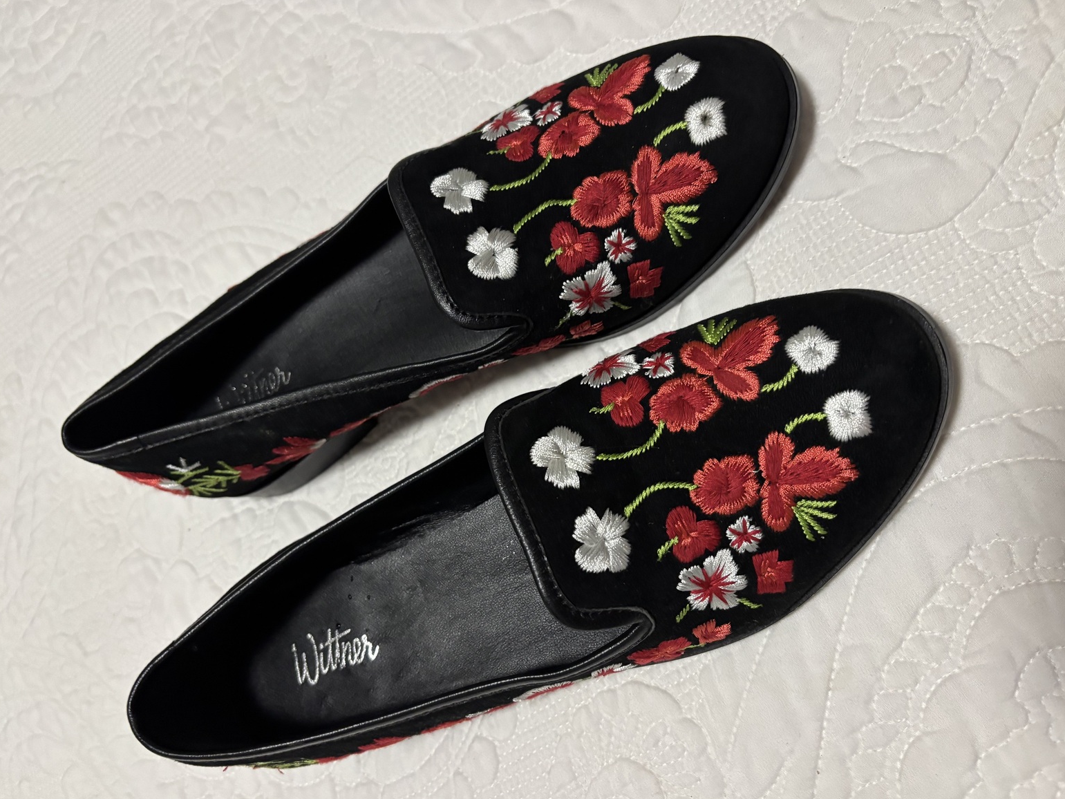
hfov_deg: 65.3
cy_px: 408
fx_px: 831
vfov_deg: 51.4
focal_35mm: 27
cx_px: 543
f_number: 1.6
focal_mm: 5.96
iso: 500
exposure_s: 1/50
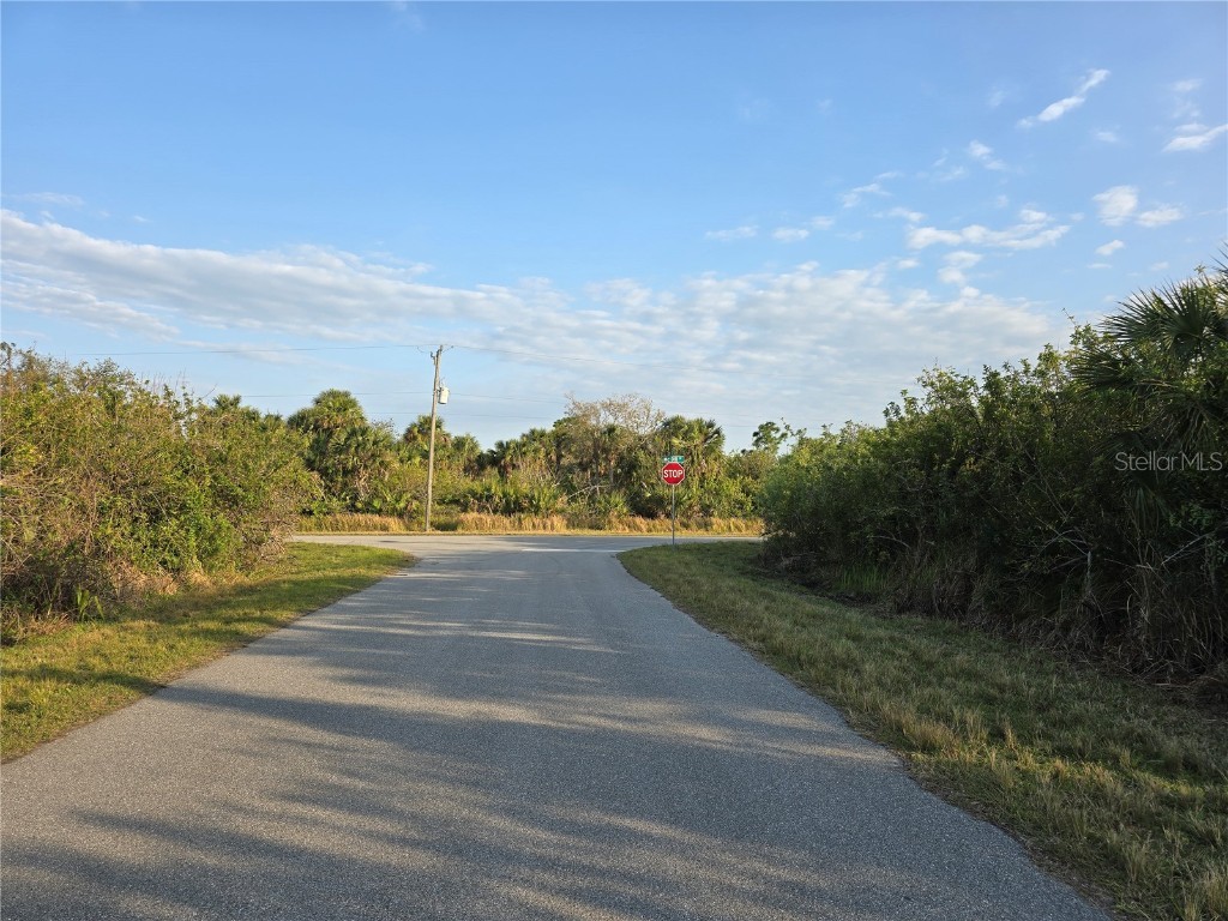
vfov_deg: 58.9
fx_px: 816
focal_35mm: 23
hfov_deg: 73.9
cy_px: 460
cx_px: 614
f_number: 1.7
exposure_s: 1/407
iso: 12
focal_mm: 6.3
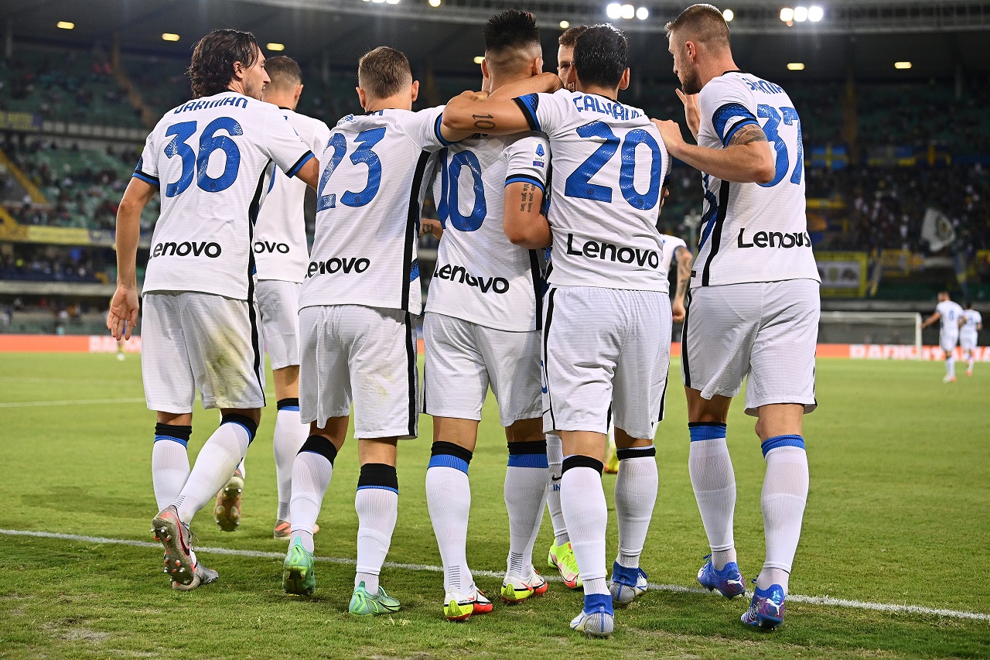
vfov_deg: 19.5
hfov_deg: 28.8
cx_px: 495
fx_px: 1925
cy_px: 330
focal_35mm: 70
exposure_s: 1/1250
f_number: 3.5
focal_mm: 70
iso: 2500
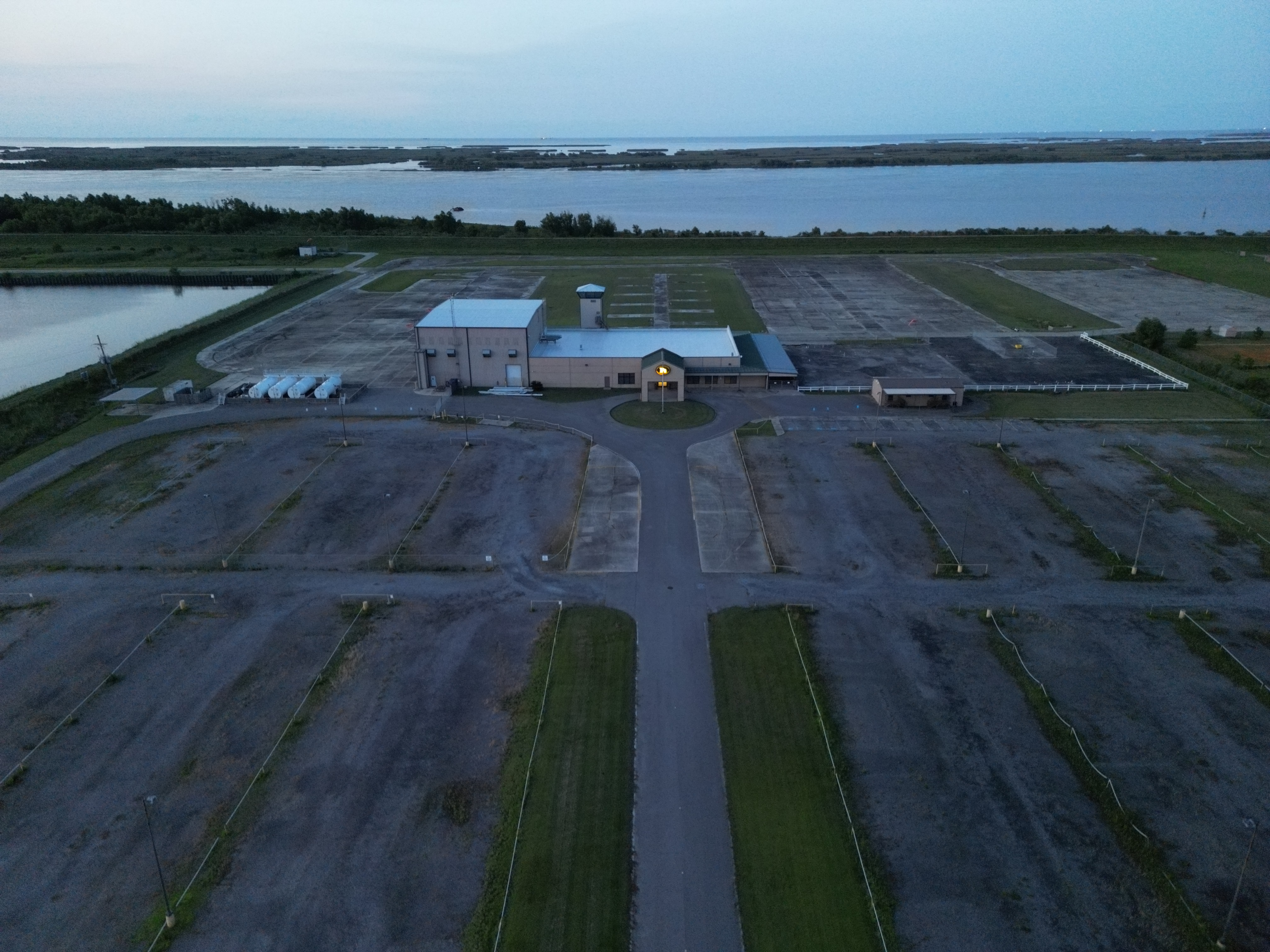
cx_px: 635
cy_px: 476
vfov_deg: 56.8
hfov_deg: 71.6
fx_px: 881
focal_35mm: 24
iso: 840
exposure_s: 1/8
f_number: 1.7
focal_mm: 6.72
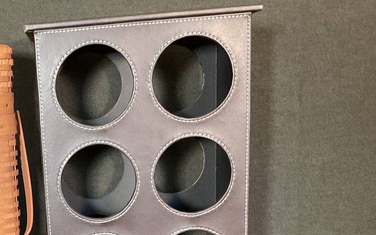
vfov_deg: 18.5
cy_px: 279
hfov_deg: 29.2
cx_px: 28
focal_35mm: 67
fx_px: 687
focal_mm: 3
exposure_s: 1/33
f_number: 1.8
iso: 250
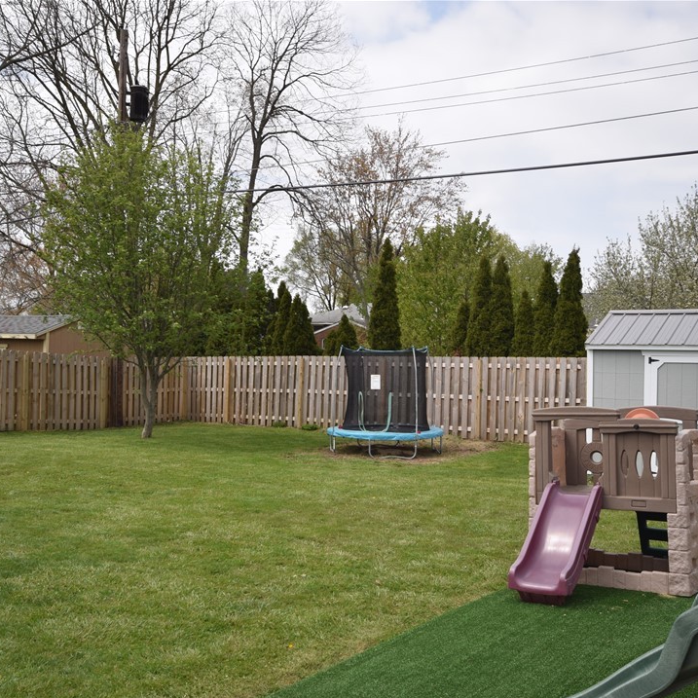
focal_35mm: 37
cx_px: 331
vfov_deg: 45.3
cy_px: 351
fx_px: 836
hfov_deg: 45.3
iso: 100
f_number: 7.1
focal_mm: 19
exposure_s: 1/200
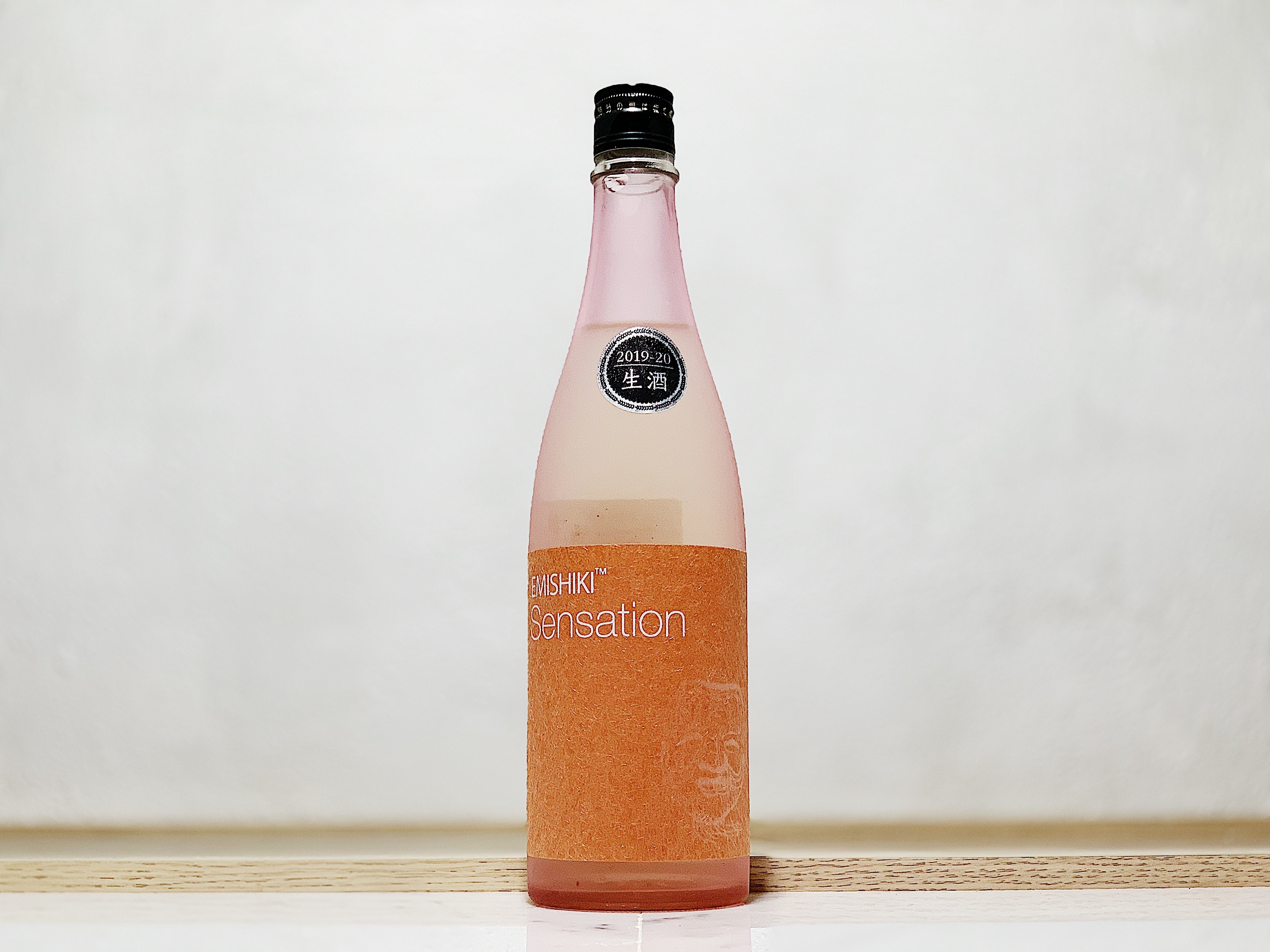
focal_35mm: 52
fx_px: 1908
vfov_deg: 28.0
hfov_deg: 36.8
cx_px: 635
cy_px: 476
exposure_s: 1/100
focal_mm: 6
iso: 64
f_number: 2.4
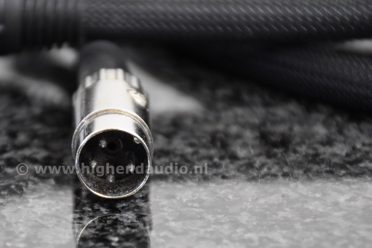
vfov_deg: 4.3
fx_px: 3275
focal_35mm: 317
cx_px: 112
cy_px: 168
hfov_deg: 6.5
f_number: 5.6
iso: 2200
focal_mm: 140
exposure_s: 1/125
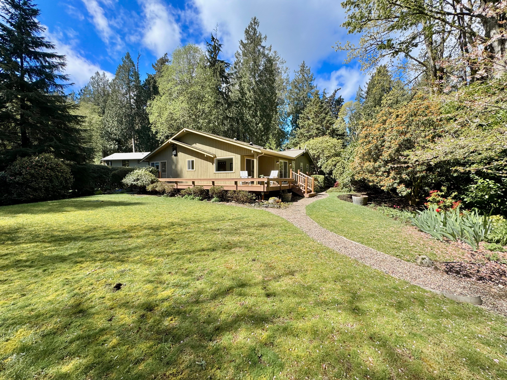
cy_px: 190
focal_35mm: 14
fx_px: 205
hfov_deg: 102.1
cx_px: 254
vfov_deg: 85.7
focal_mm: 2.22
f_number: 2.2
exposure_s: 1/1048
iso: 40
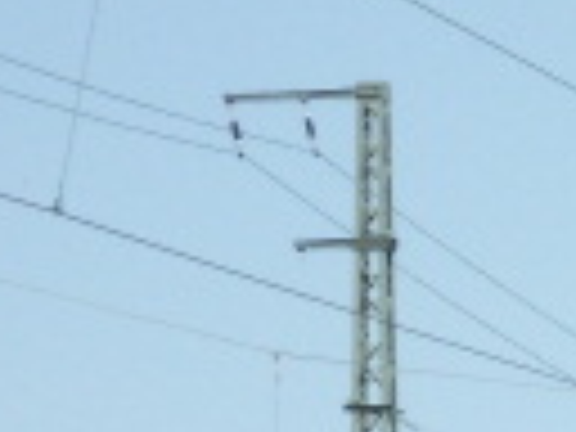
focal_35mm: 604
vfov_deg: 2.4
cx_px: 1102
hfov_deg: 3.3
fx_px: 10050
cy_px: 981
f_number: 5.8
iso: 100
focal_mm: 21.6
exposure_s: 1/378
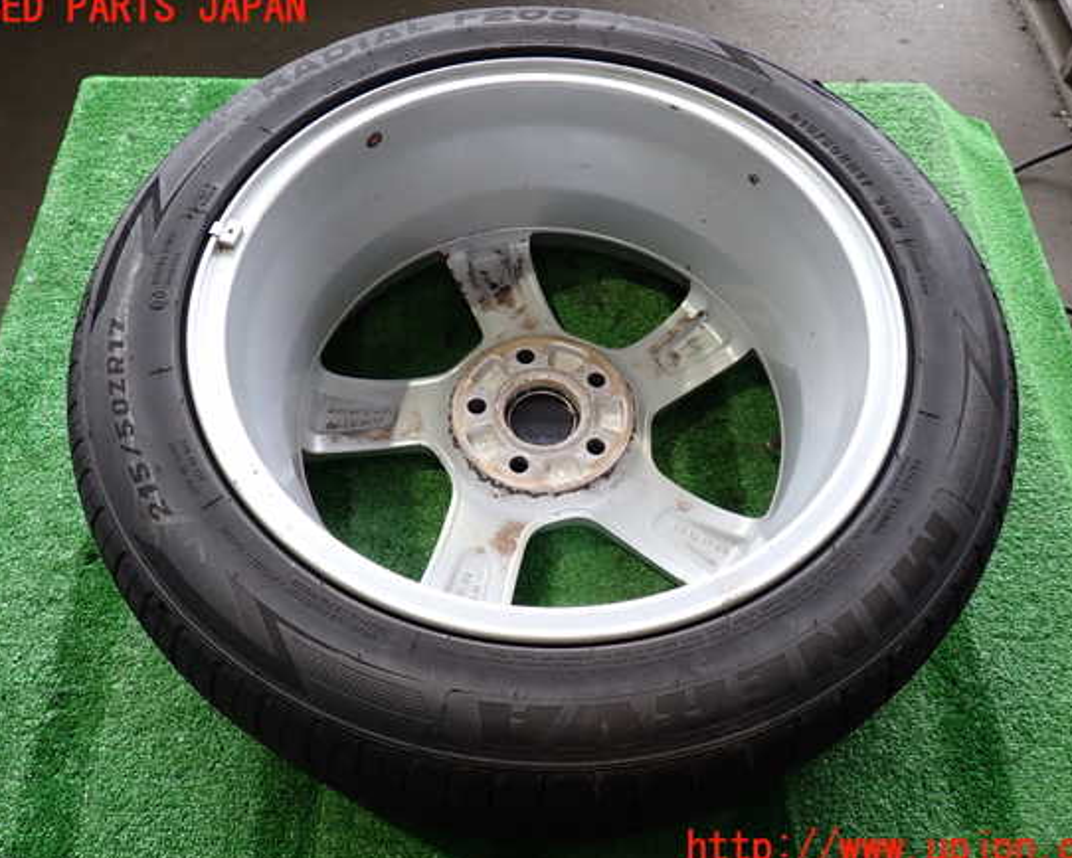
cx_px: 540
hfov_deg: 64.0
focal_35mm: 27
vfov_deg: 53.2
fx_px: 857
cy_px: 429
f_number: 2
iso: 200
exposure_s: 1/60
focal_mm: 4.5
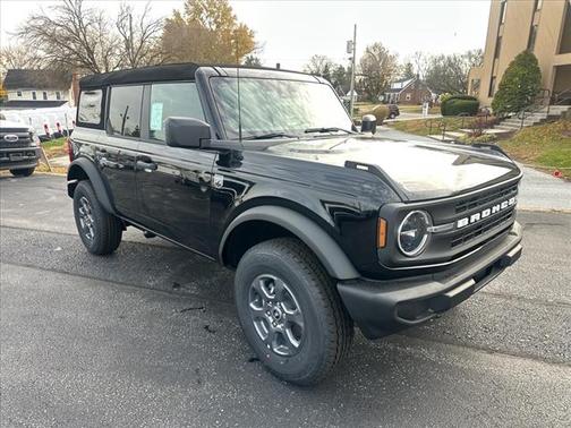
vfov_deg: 56.8
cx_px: 286
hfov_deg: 71.6
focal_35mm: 24
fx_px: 396
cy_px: 214
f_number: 1.78
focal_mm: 6.86
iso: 80
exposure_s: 1/231
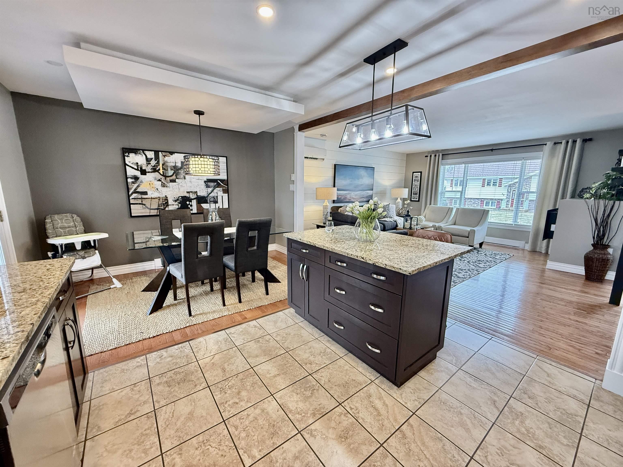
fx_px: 252
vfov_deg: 85.7
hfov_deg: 102.1
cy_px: 234
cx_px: 312
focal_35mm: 14
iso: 500
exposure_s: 1/60
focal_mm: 2.22
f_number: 2.2
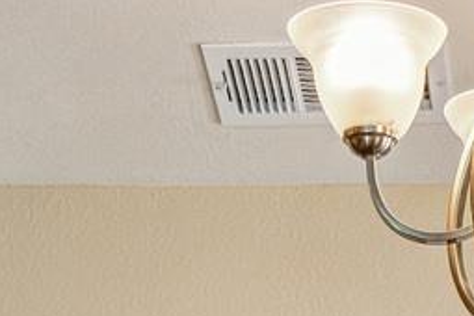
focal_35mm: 203
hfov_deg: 9.9
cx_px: 626
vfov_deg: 6.2
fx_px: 2673
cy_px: 959
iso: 320
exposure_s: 1/10
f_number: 16
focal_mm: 32
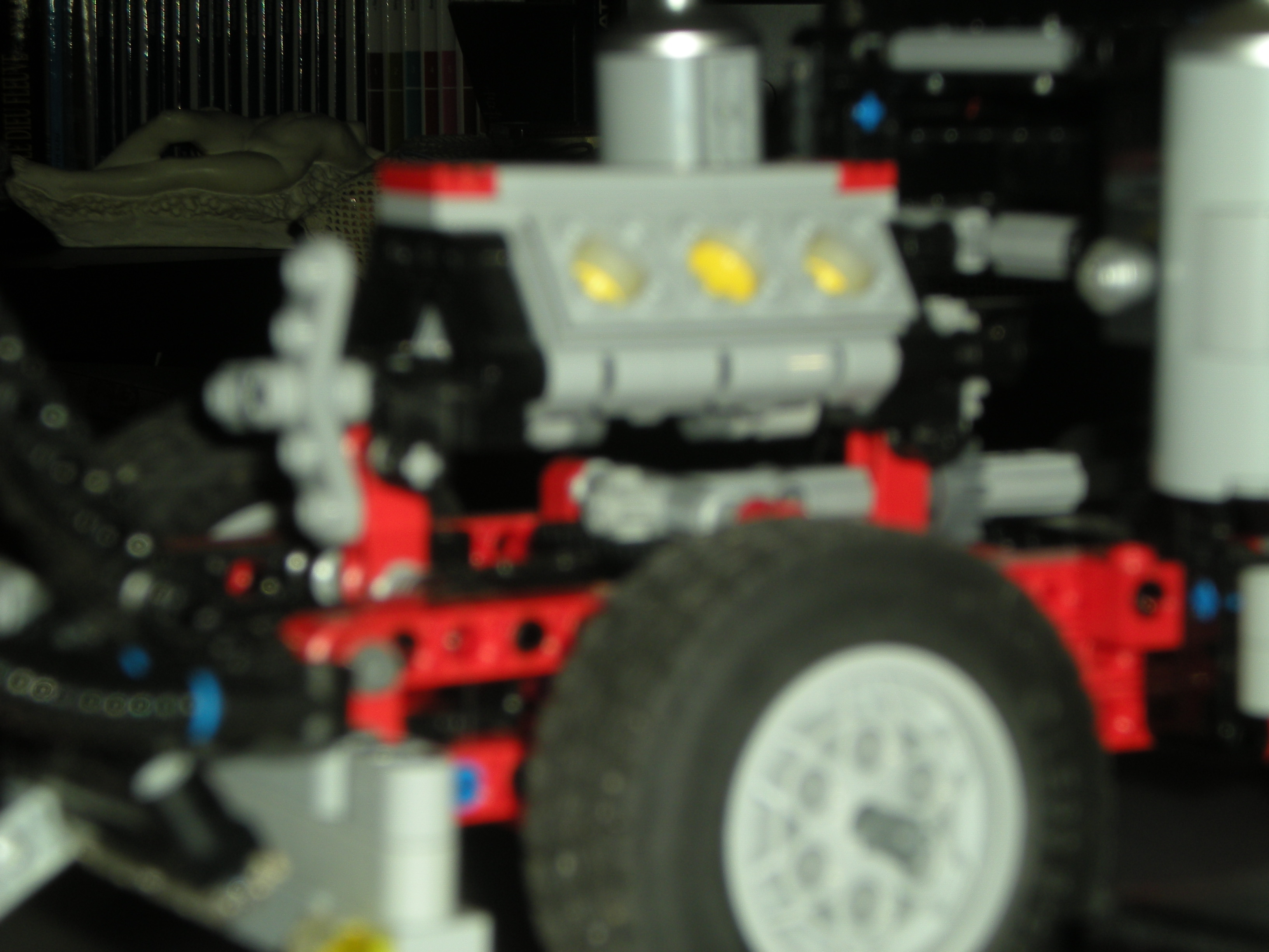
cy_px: 476
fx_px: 3849
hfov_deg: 18.7
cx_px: 634
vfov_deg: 14.1
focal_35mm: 105
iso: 64
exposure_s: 1/125
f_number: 5.7
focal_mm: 17.3
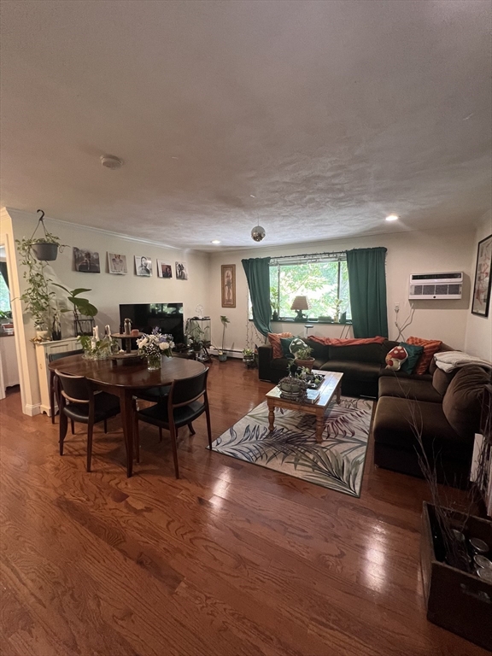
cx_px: 246
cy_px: 328
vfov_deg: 106.2
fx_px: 246
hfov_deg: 89.9
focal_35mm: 13
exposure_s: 1/60
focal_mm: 1.57
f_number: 1.8
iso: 400
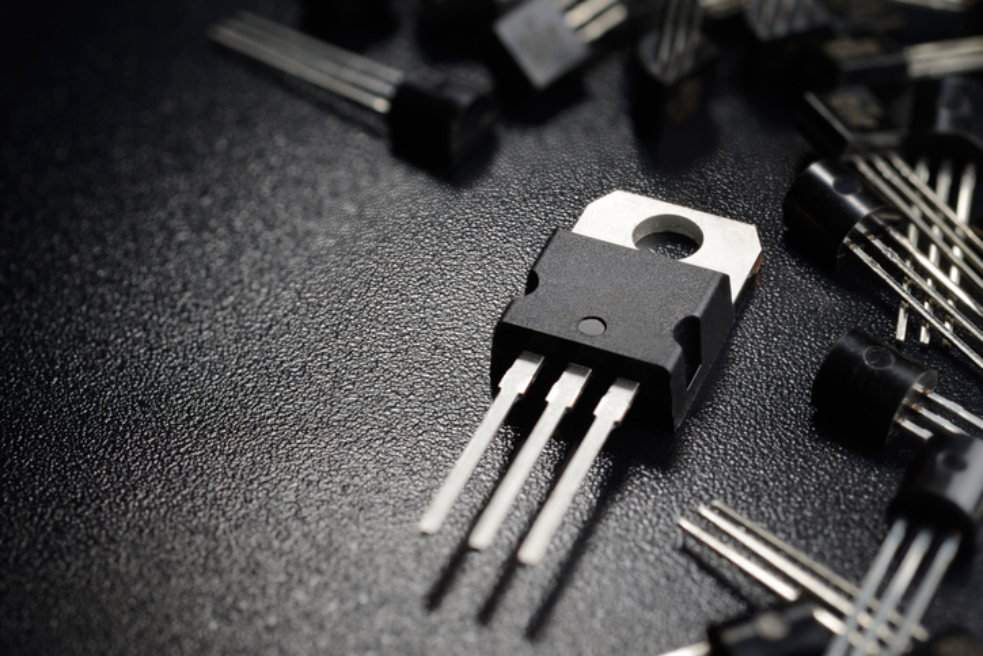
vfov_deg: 22.6
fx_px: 1639
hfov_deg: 33.4
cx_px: 492
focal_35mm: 60
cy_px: 328
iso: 100
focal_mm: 60
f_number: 16
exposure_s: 1/125
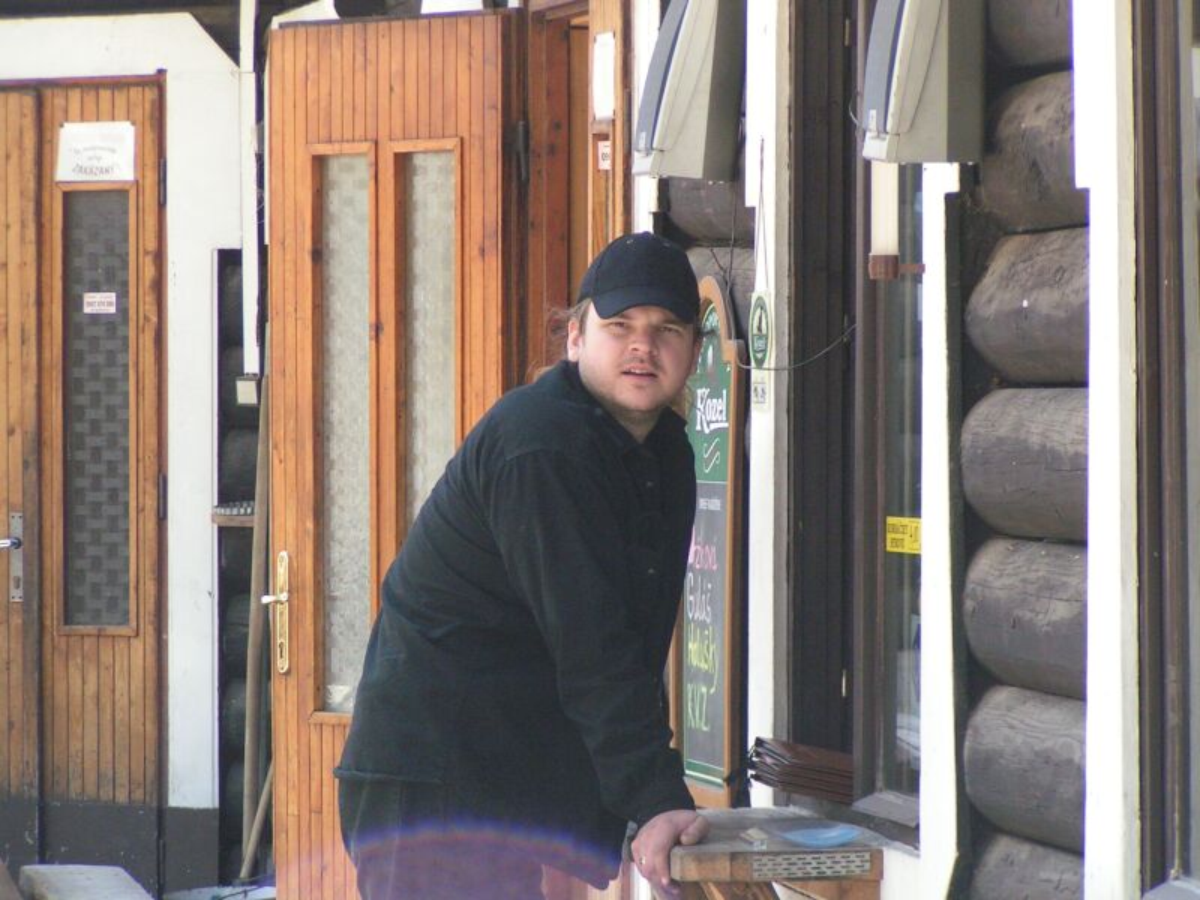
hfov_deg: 9.6
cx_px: 600
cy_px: 450
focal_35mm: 206
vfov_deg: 7.2
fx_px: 7141
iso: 160
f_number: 3.5
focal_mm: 31.5
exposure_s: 1/250
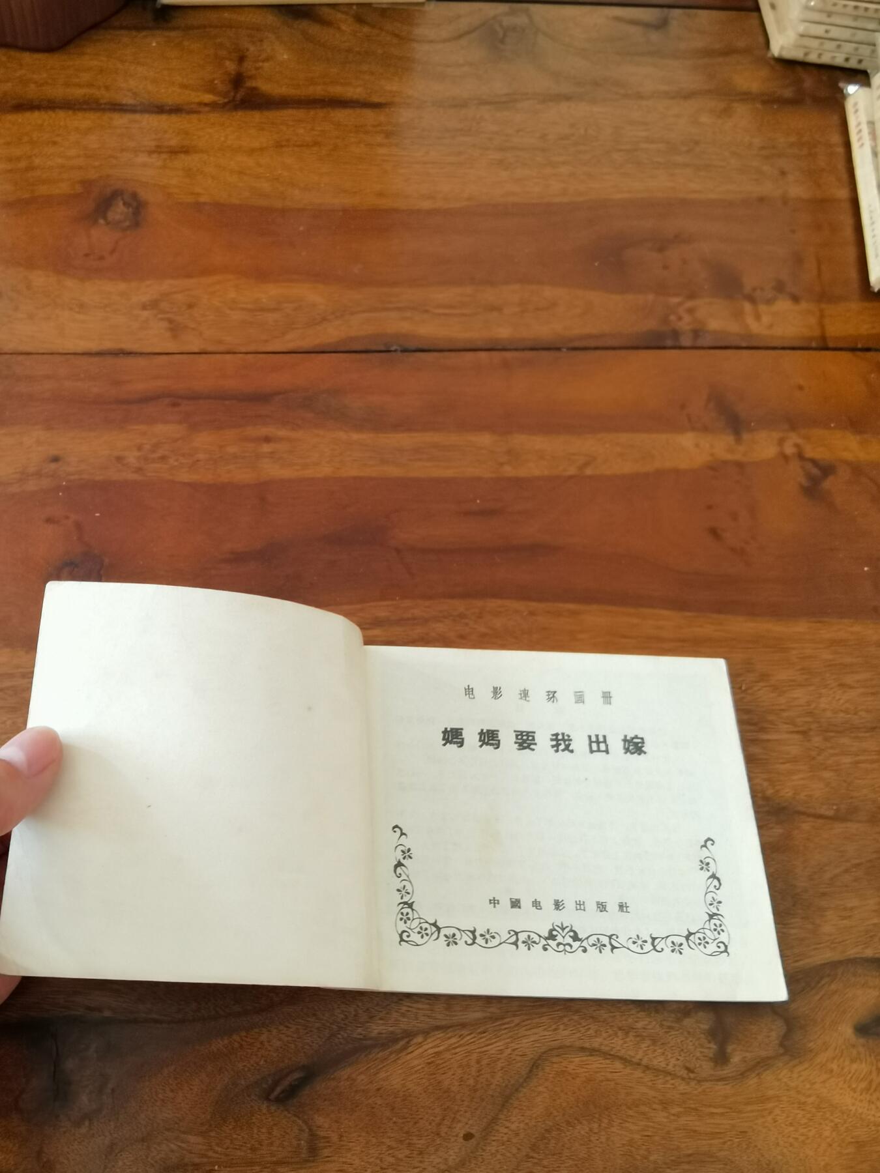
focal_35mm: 27
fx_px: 915
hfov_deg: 51.4
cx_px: 440
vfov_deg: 65.3
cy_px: 586
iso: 160
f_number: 2.2
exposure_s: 1/40
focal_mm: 2.26
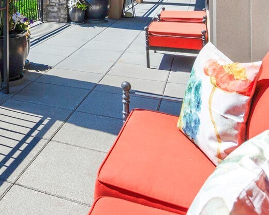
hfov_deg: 33.3
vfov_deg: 26.9
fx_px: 390
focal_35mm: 49
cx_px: -25
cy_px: -51
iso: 400
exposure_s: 1/250
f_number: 7.1
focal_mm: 16
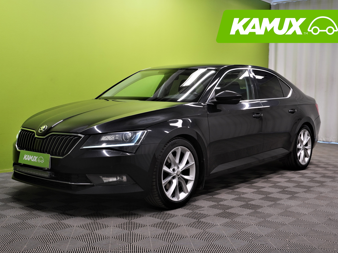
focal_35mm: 45
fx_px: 435
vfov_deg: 32.5
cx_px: 167
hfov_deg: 42.5
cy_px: 126
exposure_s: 1/10
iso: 320
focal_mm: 27
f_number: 10
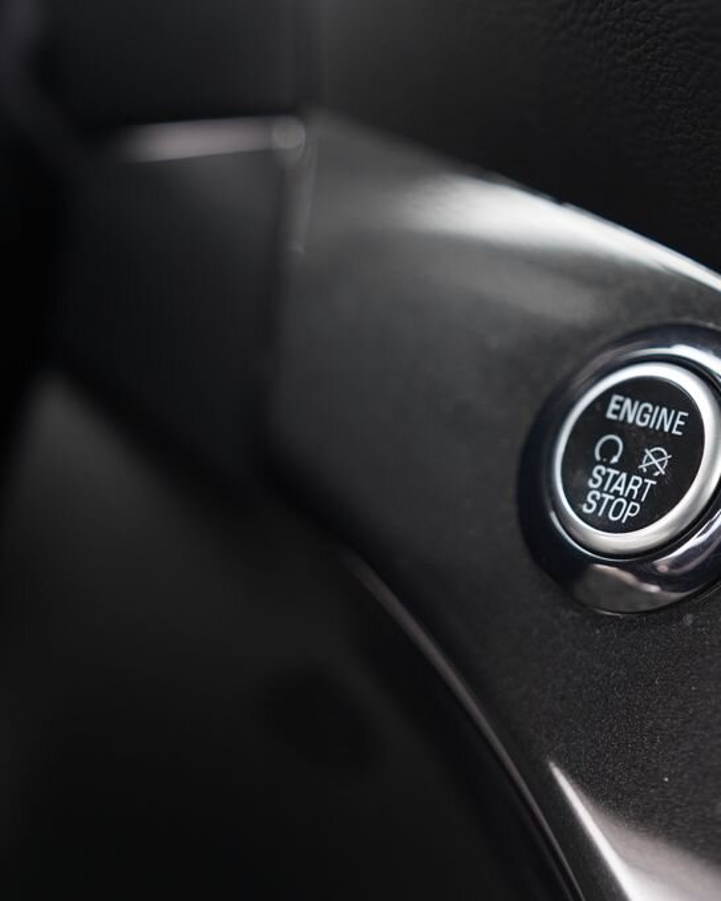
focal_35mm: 68
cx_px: 647
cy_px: 451
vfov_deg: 27.9
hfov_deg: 22.0
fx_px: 1813
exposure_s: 1/50
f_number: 2.8
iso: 500
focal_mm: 48
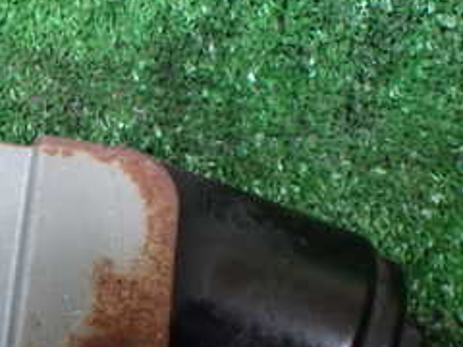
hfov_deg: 24.4
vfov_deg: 19.6
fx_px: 1003
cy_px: 220
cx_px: -39
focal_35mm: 75
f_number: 2.3
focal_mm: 5.4
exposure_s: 1/125
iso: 800
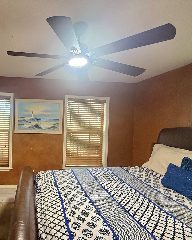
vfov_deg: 83.3
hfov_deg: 65.2
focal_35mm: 19
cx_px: 41
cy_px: 122
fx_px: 135
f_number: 2.2
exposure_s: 1/56
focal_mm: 2.22
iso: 500
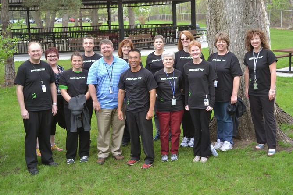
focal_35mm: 55
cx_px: 155
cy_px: 93
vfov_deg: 24.6
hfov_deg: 36.2
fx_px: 448
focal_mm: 34
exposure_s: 1/125
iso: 360
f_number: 5.6
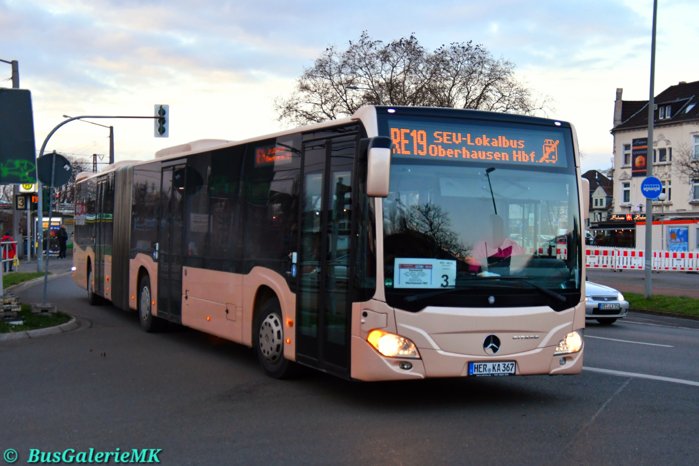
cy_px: 233
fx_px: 1010
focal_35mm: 52
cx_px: 350
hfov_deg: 38.2
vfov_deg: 26.0
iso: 1600
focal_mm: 35
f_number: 4
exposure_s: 1/1000
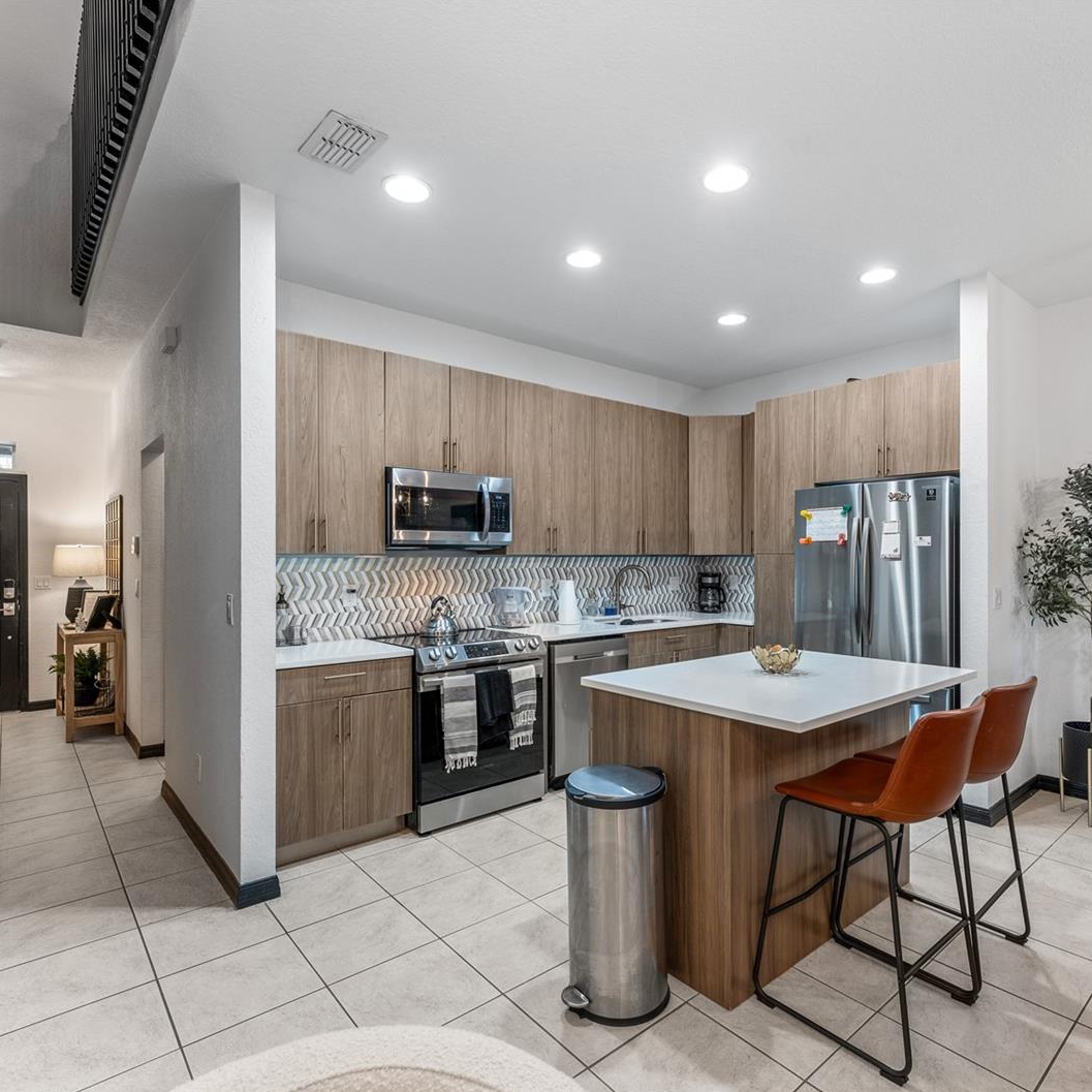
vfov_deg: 80.7
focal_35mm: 18
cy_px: 549
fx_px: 642
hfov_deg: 80.6
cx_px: 589
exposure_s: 1/2.5
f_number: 6.3
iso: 320
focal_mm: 14
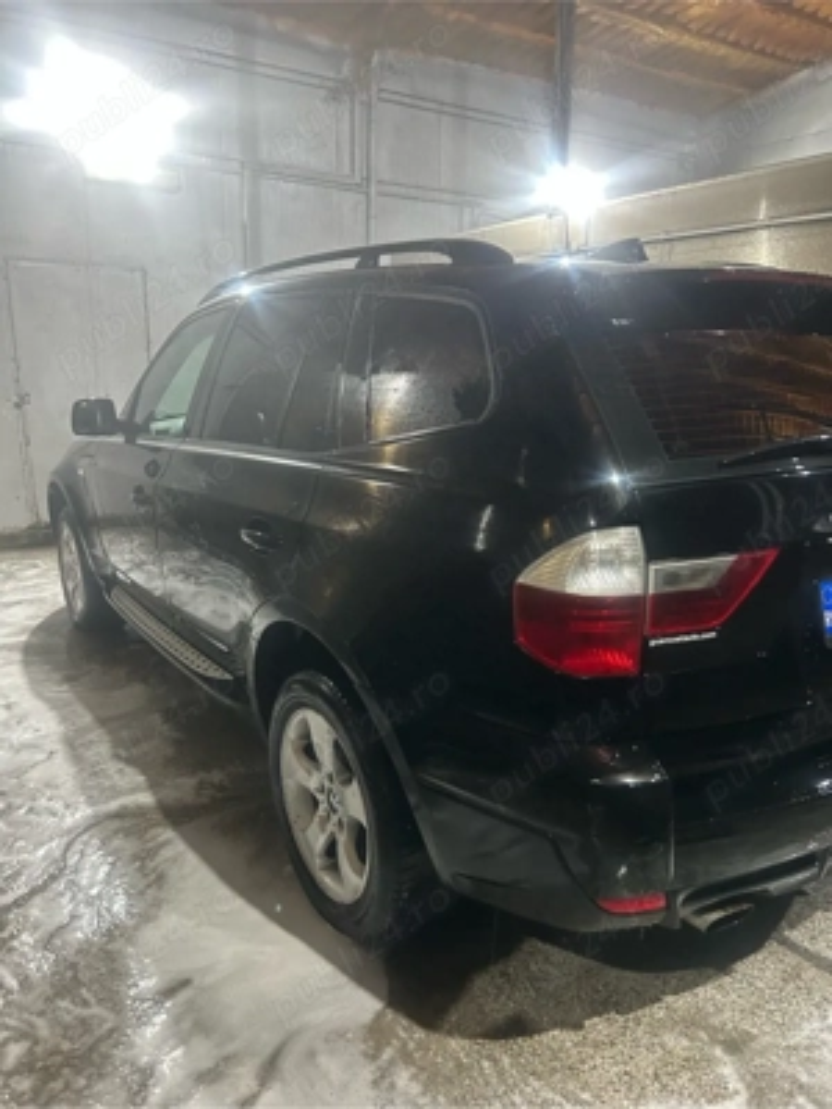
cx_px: 416
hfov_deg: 53.1
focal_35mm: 26
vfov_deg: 67.3
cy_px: 554
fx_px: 833
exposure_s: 1/50
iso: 400
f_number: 1.5
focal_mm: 5.7
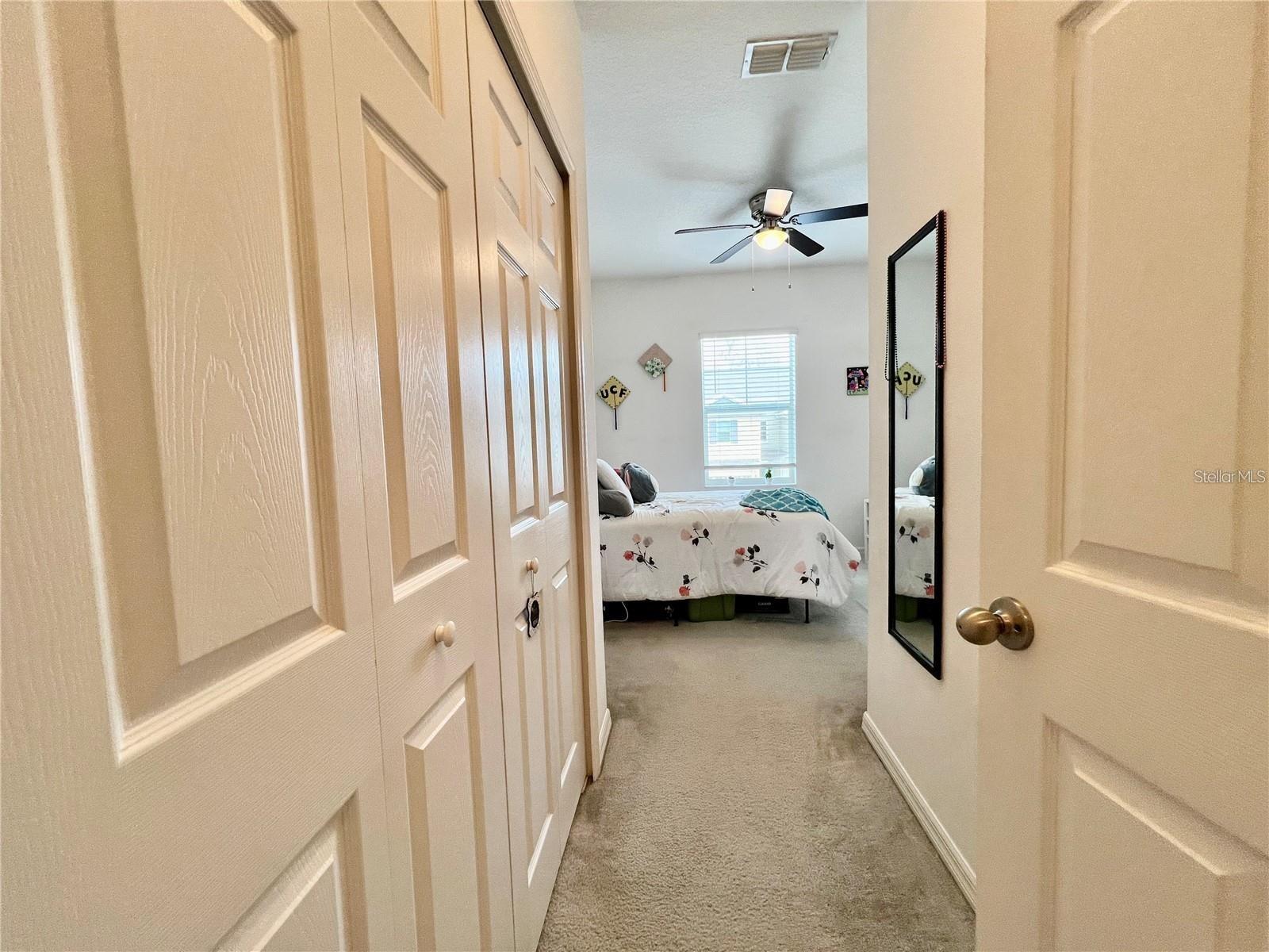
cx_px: 634
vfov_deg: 89.9
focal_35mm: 13
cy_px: 476
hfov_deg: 106.2
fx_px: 477
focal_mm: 1.57
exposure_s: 1/120
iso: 160
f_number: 1.8
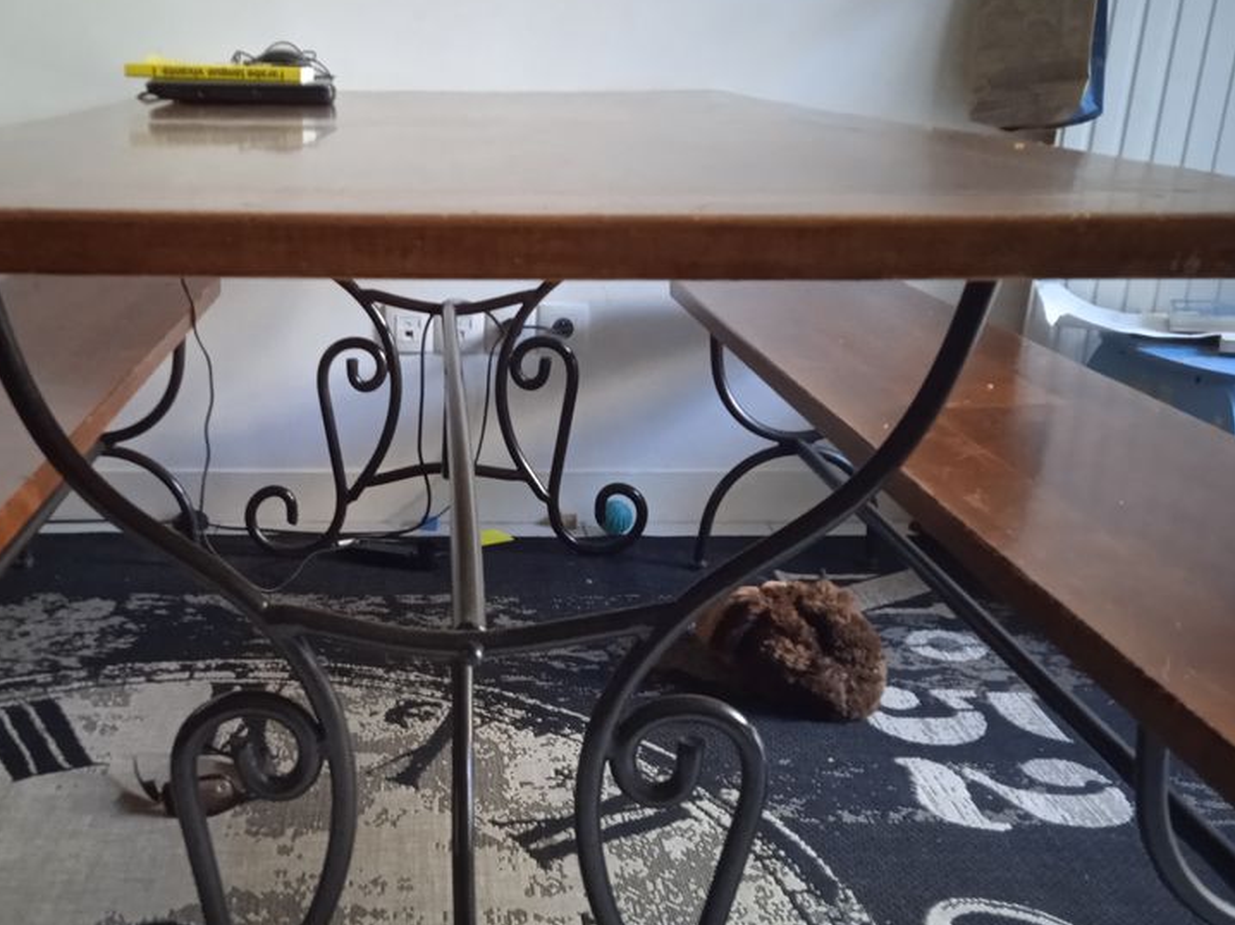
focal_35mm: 39
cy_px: 621
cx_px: 420
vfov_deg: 36.4
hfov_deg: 47.2
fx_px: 1391
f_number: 2.2
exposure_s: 1/14.3
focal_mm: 3.43
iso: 1959
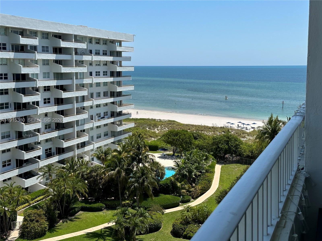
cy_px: 120
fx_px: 446
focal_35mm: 48
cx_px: 161
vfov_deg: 30.3
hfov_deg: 39.7
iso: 64
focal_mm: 6.86
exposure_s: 1/4785
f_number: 1.78
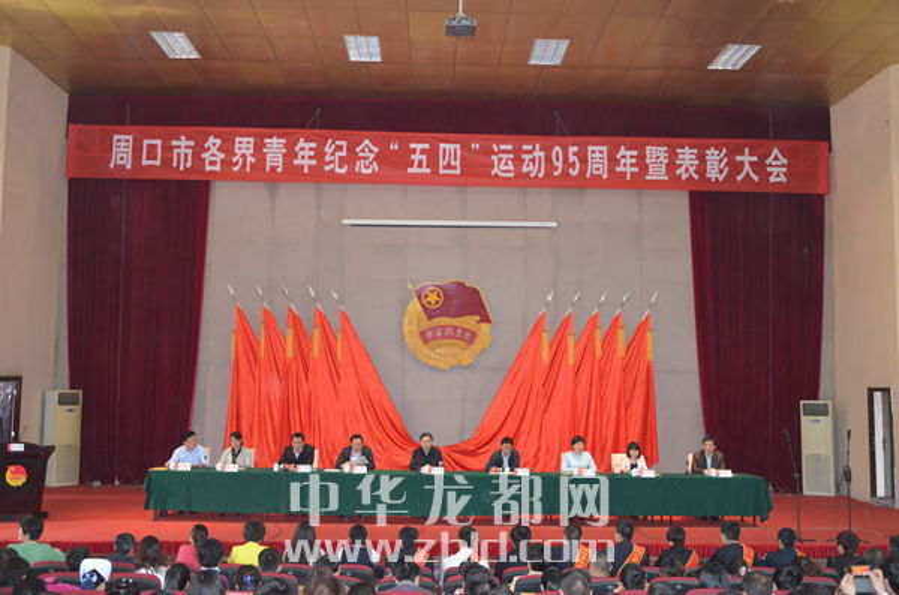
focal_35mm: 38
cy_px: 298
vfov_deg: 35.3
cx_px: 450
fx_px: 934
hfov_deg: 51.4
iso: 3200
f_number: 4
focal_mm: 25
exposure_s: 1/60
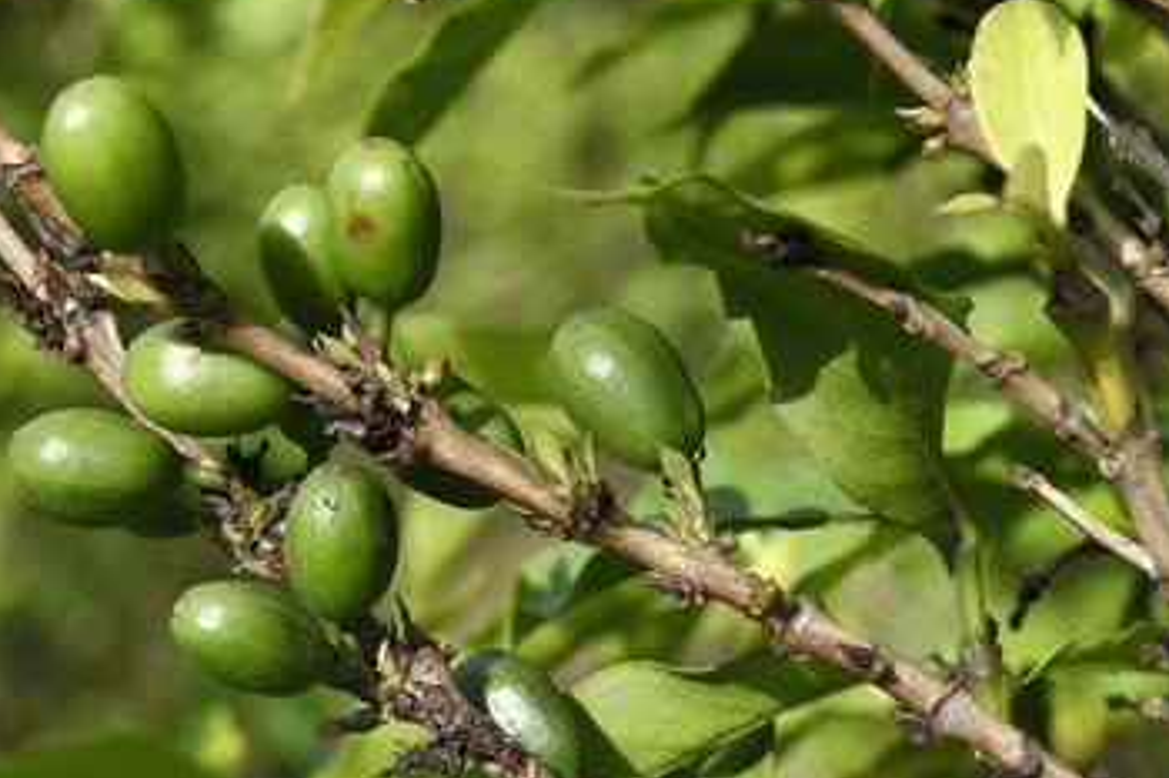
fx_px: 2726
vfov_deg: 16.2
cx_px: 474
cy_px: 417
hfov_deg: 24.2
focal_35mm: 84
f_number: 16
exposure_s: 1/200
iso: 400
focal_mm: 70
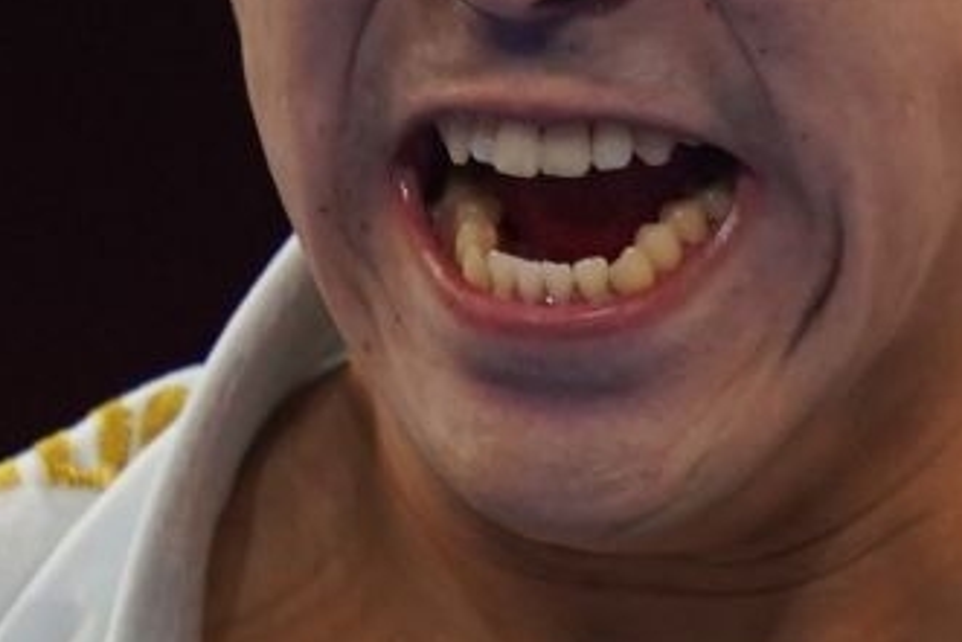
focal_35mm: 3263
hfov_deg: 0.6
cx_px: 558
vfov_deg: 0.4
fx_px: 87228
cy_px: 49
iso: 800
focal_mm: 400
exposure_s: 1/500
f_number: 2.8
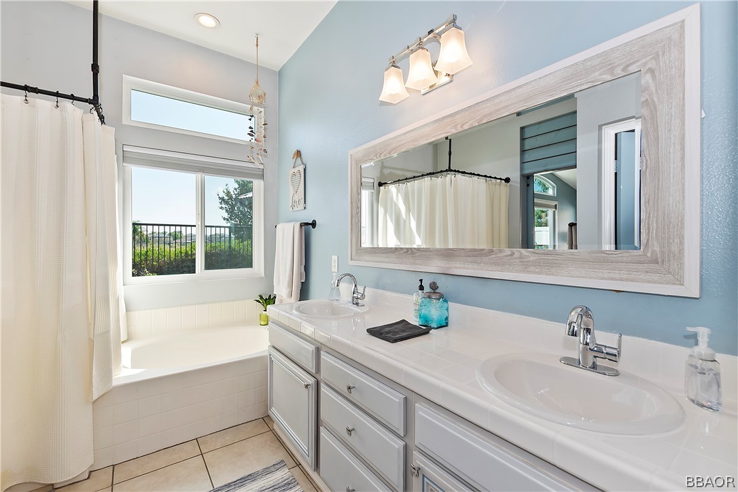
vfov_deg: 77.3
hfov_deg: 100.4
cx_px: 369
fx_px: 307
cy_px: 246
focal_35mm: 15
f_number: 8
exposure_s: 1/30
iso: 100
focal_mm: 10
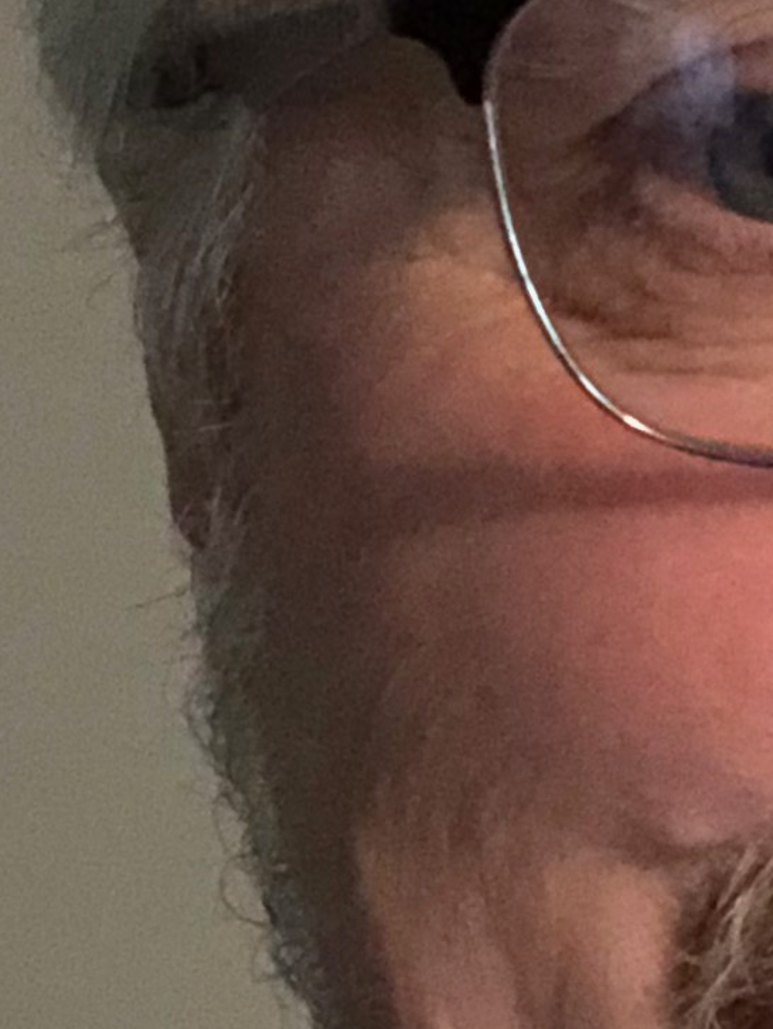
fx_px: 4046
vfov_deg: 14.5
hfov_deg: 10.6
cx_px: 1042
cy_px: 692
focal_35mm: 136
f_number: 2.2
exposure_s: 1/15
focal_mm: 2.87
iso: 1000
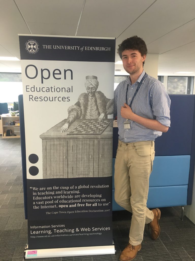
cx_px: 98
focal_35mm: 29
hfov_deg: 48.2
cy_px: 130
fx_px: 218
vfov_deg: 61.7
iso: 100
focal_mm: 4.15
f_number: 2.2
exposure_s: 1/33
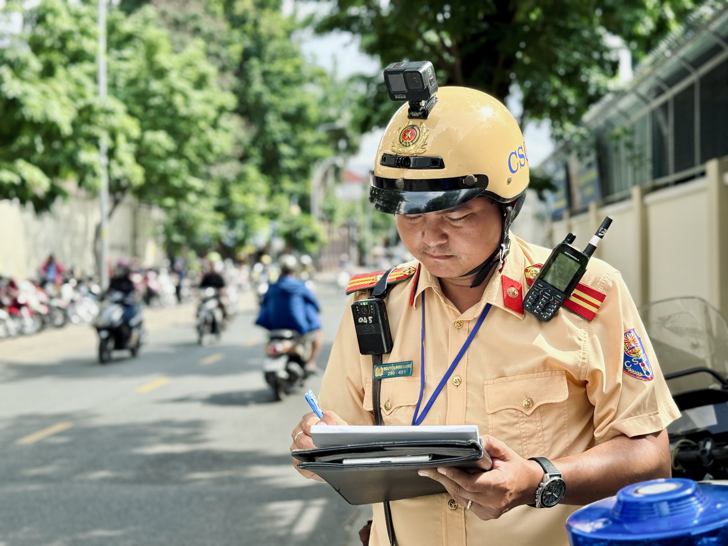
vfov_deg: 30.3
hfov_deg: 39.7
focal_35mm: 48
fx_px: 1009
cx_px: 364
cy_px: 273
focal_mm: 6.76
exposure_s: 1/1484
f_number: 1.78
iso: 100
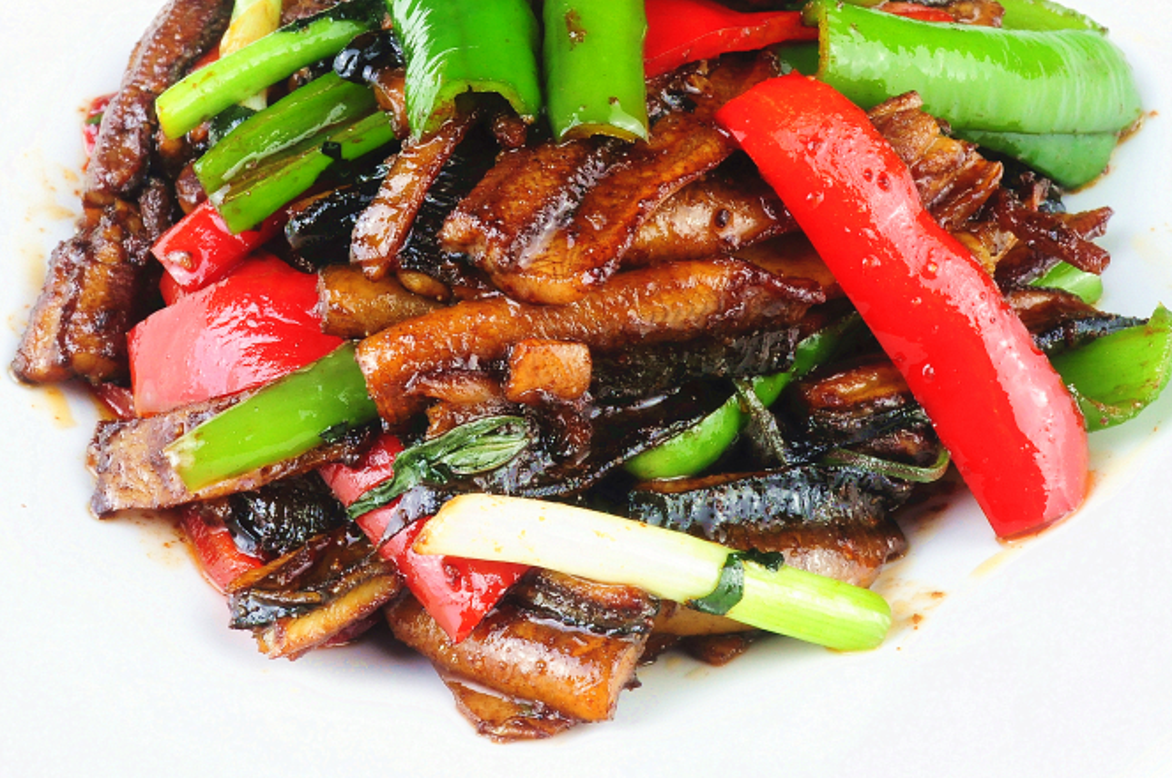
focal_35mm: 51
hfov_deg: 38.9
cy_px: 263
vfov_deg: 26.3
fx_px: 1658
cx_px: 592
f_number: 20
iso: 800
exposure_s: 1/125
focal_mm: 22
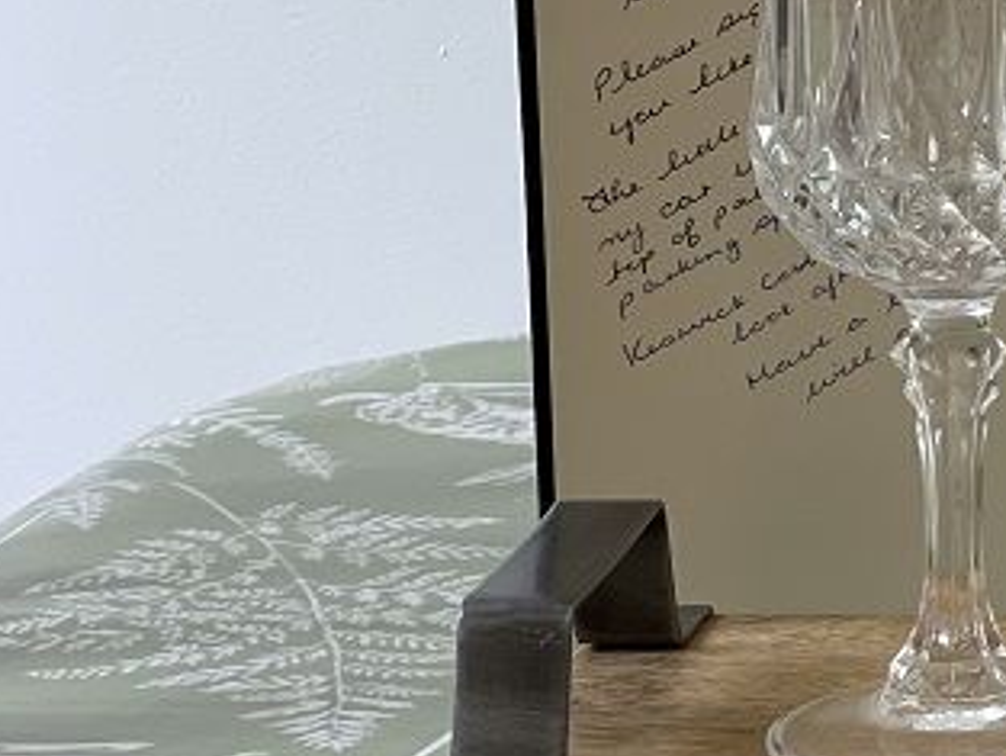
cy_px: 109
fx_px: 4826
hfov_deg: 11.3
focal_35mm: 166
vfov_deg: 8.9
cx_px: 1581
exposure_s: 1/100
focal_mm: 6
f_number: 2
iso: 80
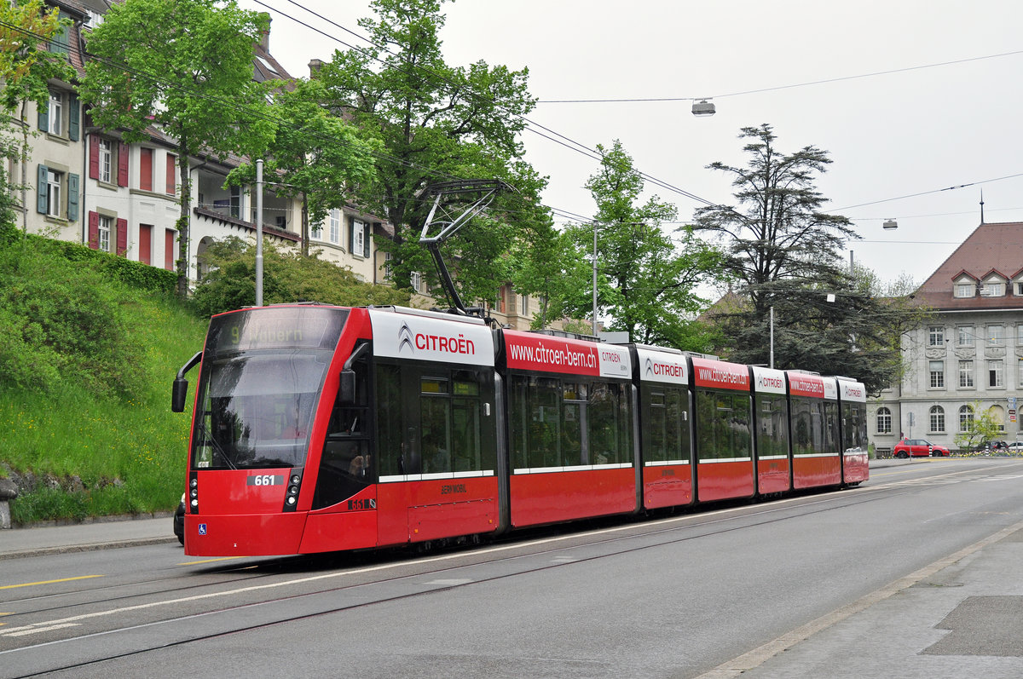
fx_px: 1788
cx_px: 512
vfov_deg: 21.5
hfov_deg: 31.9
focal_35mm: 63
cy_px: 340
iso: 320
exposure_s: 1/800
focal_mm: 42
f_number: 4.5
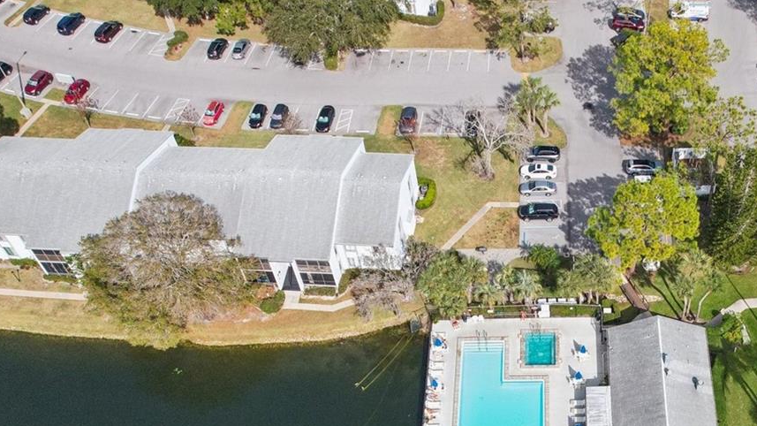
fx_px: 863
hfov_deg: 45.7
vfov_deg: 26.2
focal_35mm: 43
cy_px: 428
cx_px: 571
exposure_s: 1/2000
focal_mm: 8.4
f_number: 2.8
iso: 400
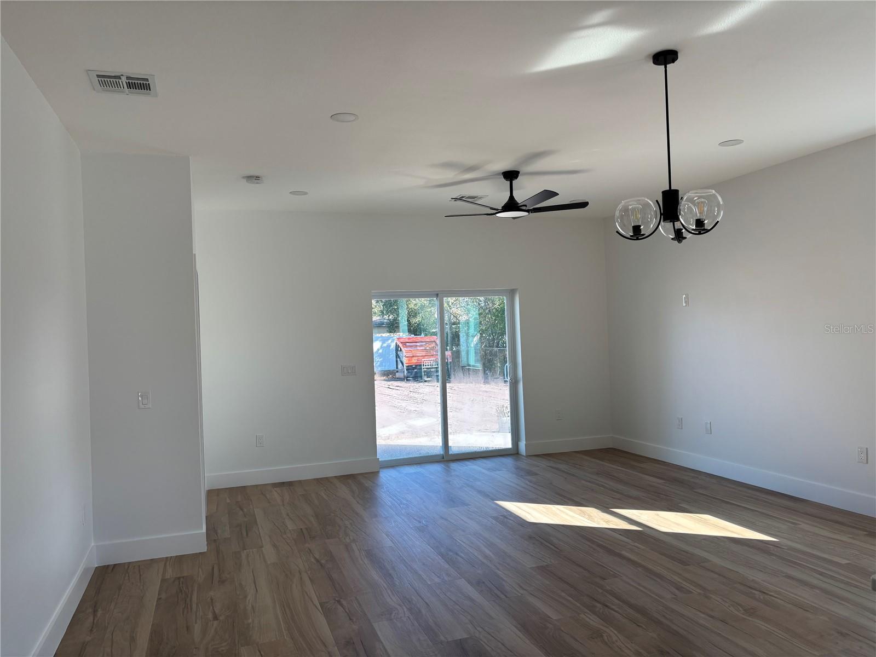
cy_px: 328
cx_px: 438
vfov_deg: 53.1
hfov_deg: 67.3
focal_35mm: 26
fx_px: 658
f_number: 1.6
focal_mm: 5.96
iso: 50
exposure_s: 1/225
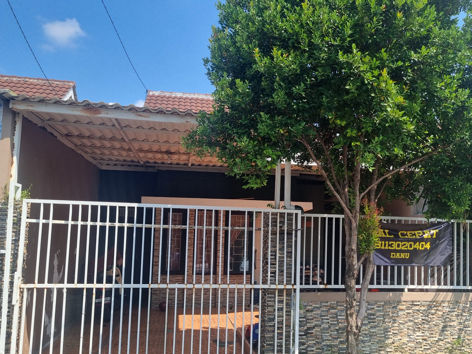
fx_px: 464
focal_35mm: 34
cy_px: 203
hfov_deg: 53.6
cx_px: 282
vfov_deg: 41.7
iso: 50
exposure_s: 1/1424
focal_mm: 5.4
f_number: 1.8
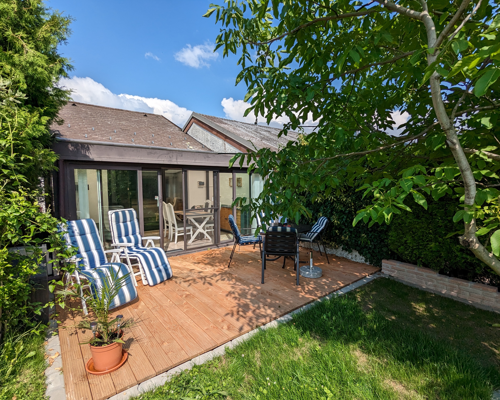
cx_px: 253
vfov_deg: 77.0
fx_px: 252
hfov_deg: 89.6
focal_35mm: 17
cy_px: 204
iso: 45
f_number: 2.2
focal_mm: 2.35
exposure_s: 1/2119
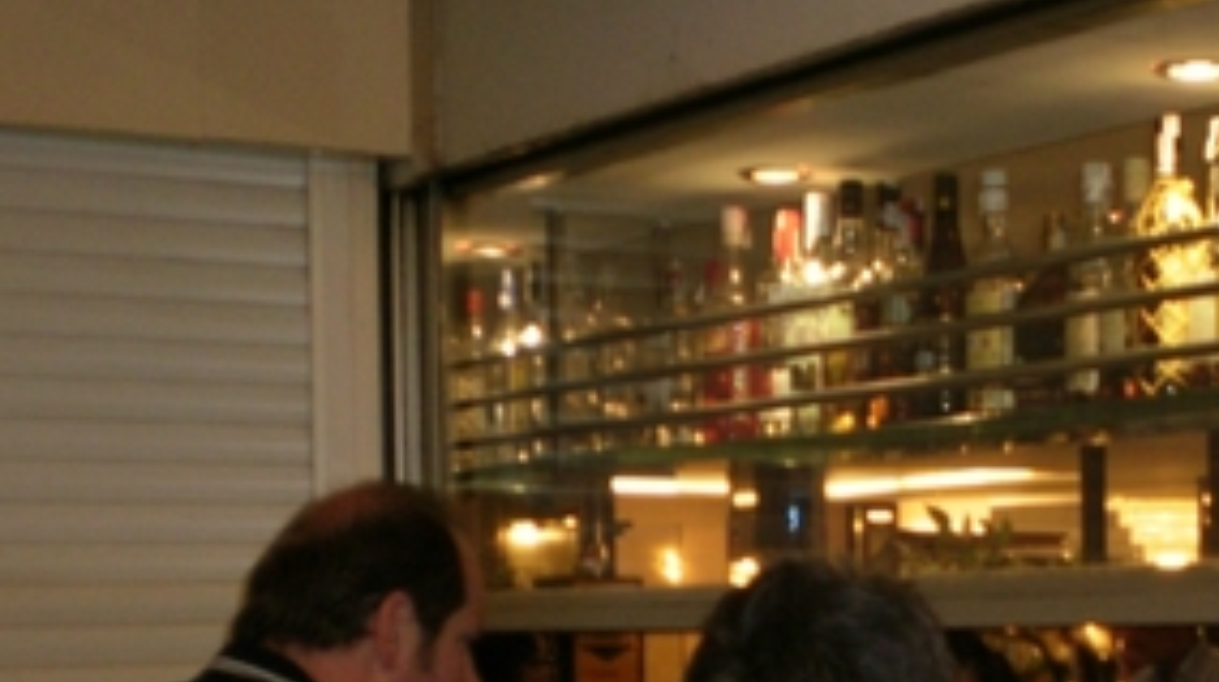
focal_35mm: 83
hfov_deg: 25.0
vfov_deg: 14.0
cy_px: 866
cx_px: 1060
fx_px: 2680
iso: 125
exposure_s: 1/30
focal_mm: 6.3
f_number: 3.1
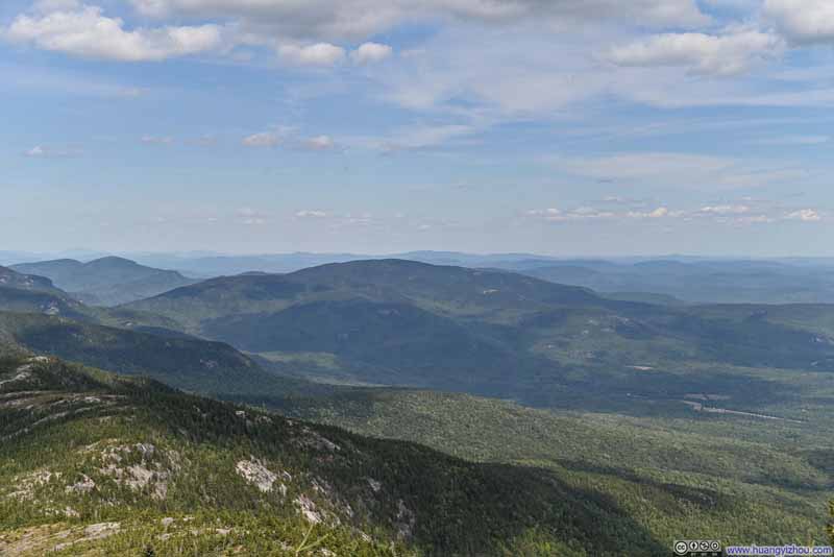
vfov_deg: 29.3
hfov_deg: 42.7
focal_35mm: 46
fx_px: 1066
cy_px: 278
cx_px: 417
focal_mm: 46
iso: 100
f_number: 5.6
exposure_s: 1/1000
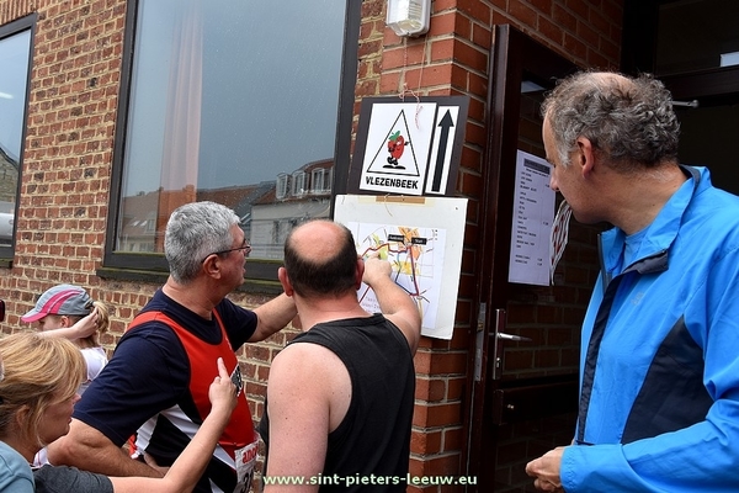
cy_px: 246
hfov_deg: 53.1
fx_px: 739
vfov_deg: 36.9
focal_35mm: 36
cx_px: 370
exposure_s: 1/250
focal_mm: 24
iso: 280
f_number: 8
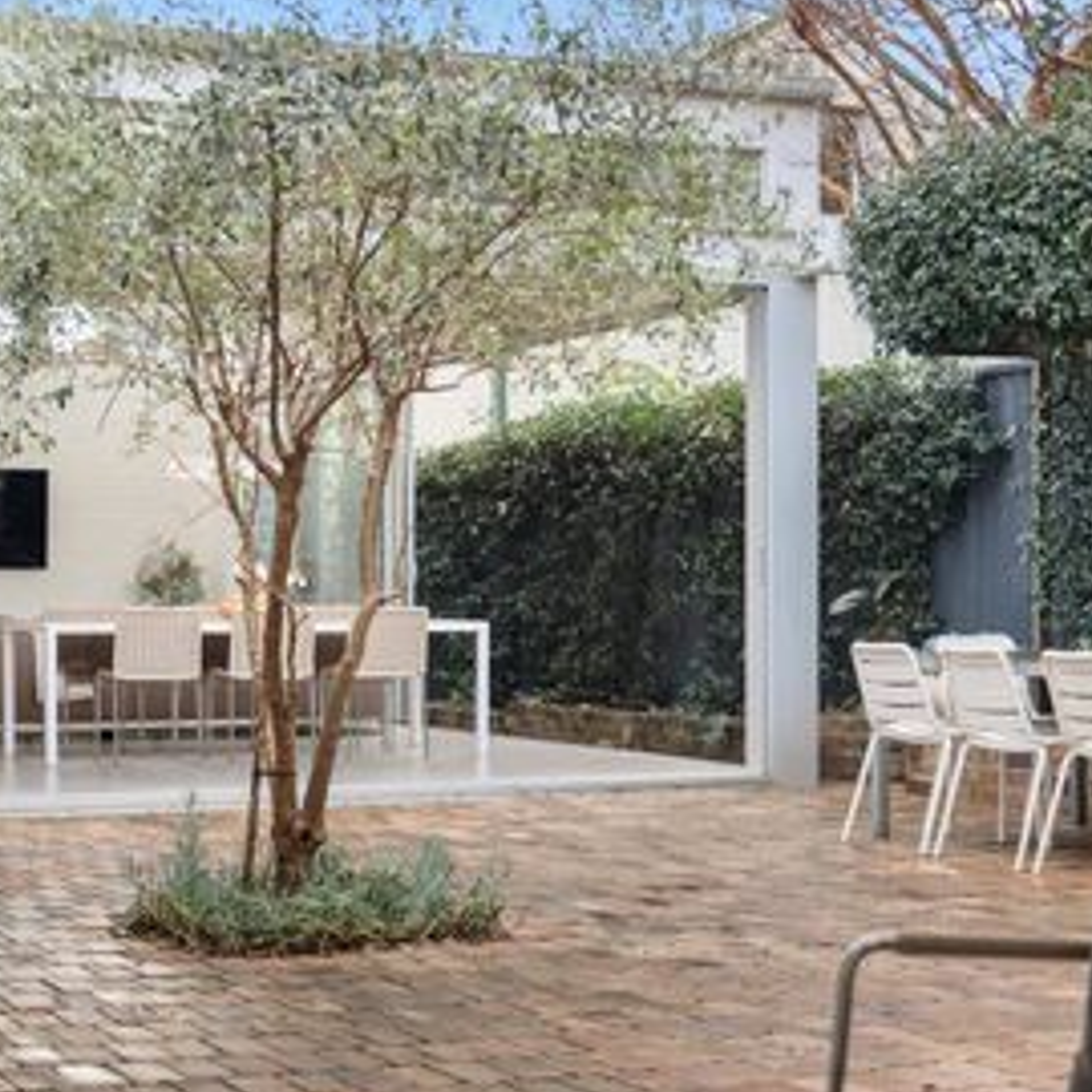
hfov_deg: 24.2
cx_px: 396
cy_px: 601
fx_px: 2534
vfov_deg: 24.3
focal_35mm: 71
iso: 400
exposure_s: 1/50
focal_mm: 48
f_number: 4.5
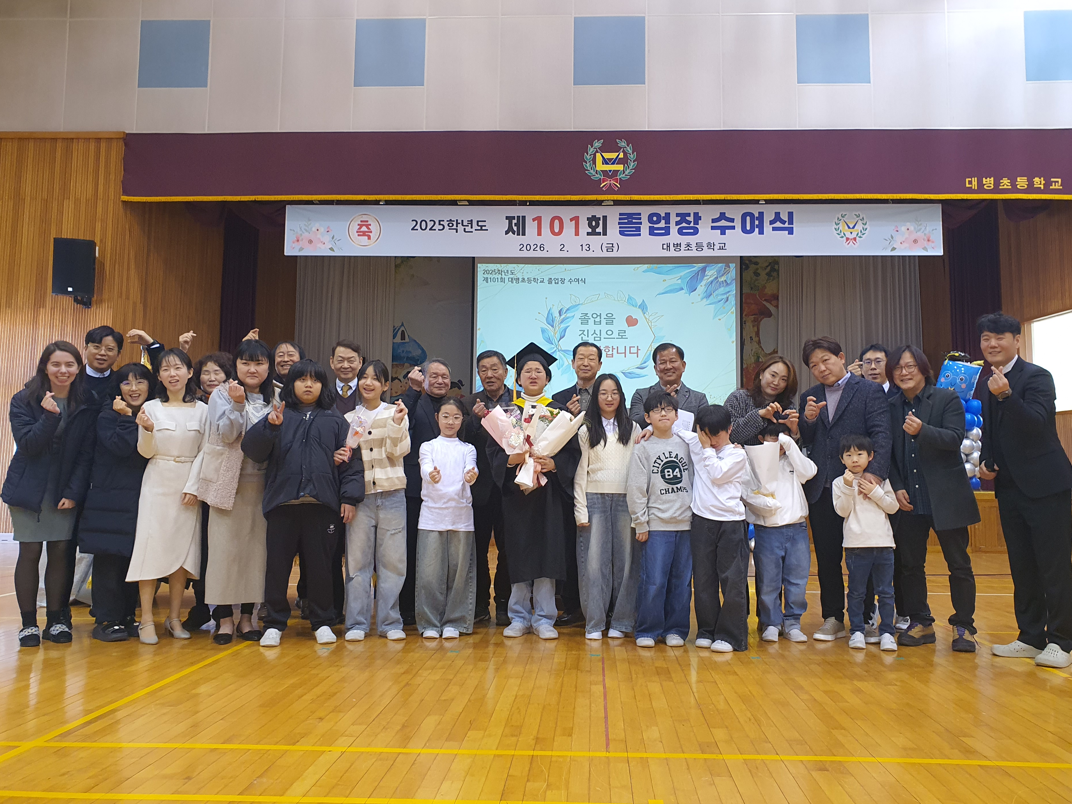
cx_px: 569
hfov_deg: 63.4
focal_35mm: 28
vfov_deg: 49.7
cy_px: 376
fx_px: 867
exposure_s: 1/40
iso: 250
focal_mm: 4.3
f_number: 2.4
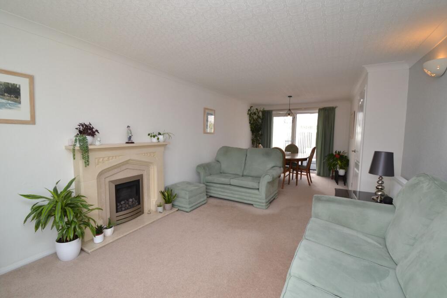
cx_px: 224
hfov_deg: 100.4
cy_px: 149
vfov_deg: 77.3
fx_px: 186
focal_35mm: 15
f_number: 5
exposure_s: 1/100
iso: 400
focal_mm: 10
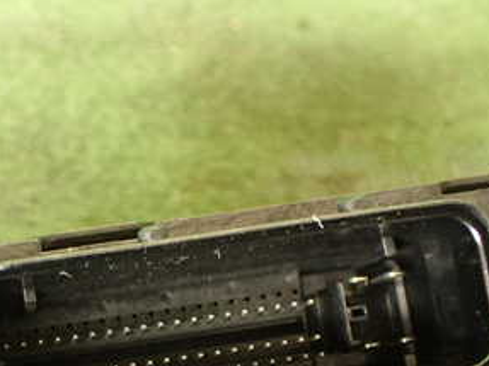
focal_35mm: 67
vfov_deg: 21.2
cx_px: 31
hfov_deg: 27.7
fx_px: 946
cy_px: 356
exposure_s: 1/30
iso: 640
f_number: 2.4
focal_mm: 5.79
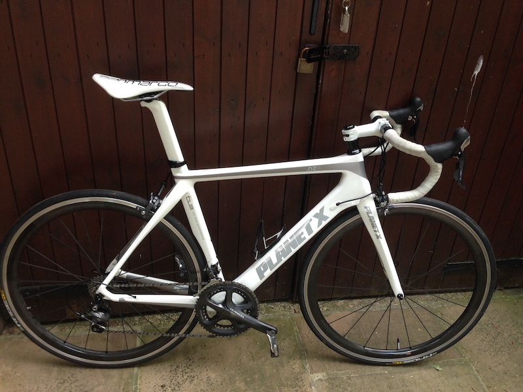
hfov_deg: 55.4
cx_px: 262
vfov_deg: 42.9
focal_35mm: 33
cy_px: 196
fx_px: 499
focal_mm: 4.12
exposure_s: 1/120
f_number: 2.4
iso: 80
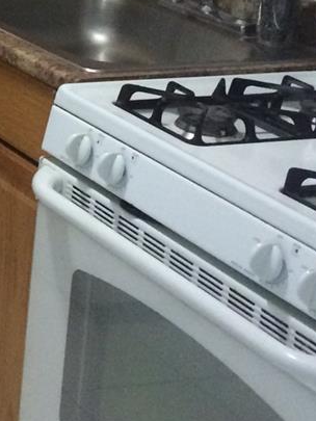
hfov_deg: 12.3
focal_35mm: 110
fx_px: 1338
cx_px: -268
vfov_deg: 17.1
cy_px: -83
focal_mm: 4.15
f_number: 2.2
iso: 250
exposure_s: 1/30
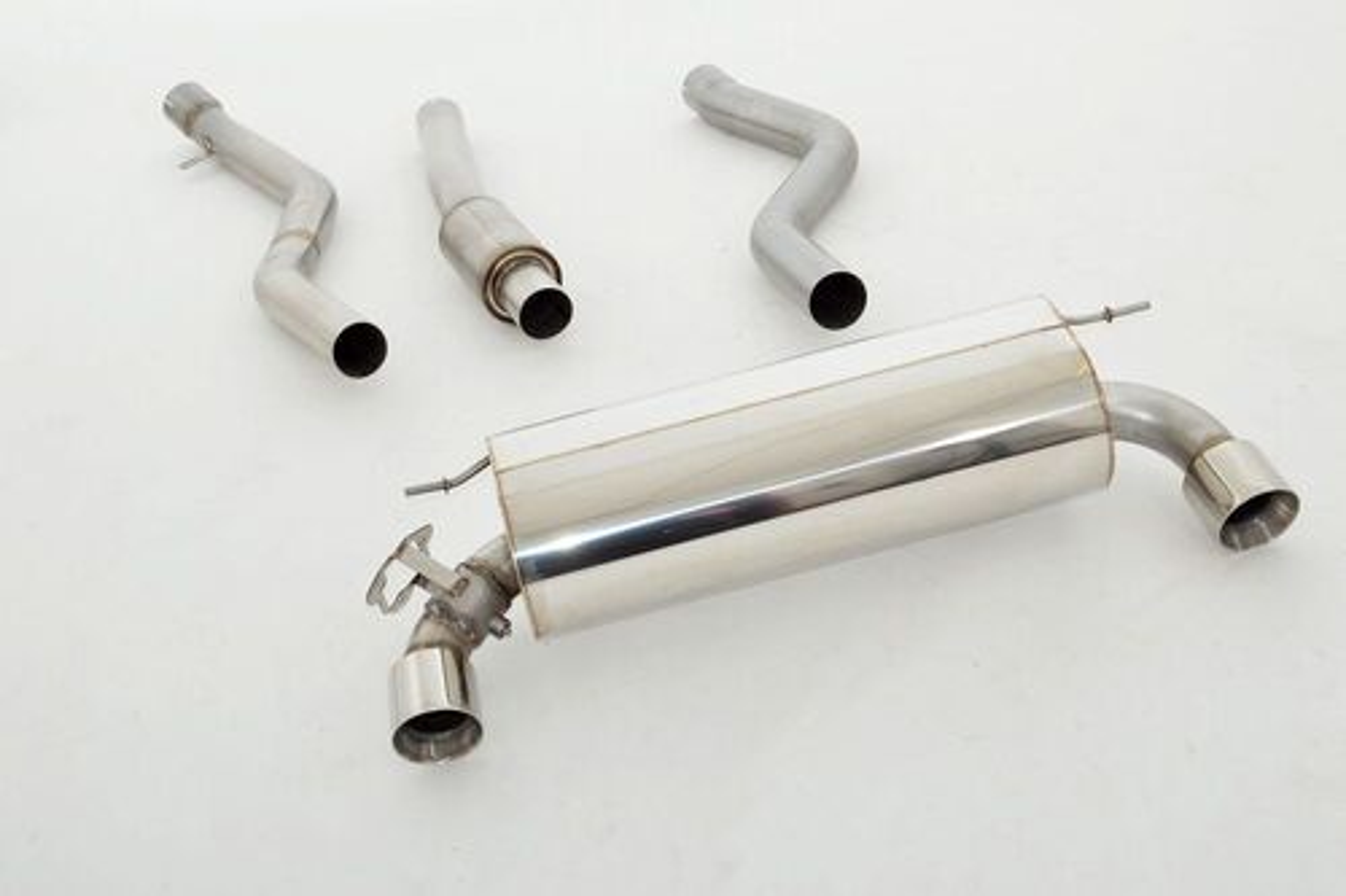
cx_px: 673
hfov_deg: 41.1
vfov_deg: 28.1
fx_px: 1794
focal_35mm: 48
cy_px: 448
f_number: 10
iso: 200
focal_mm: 32
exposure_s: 1/200
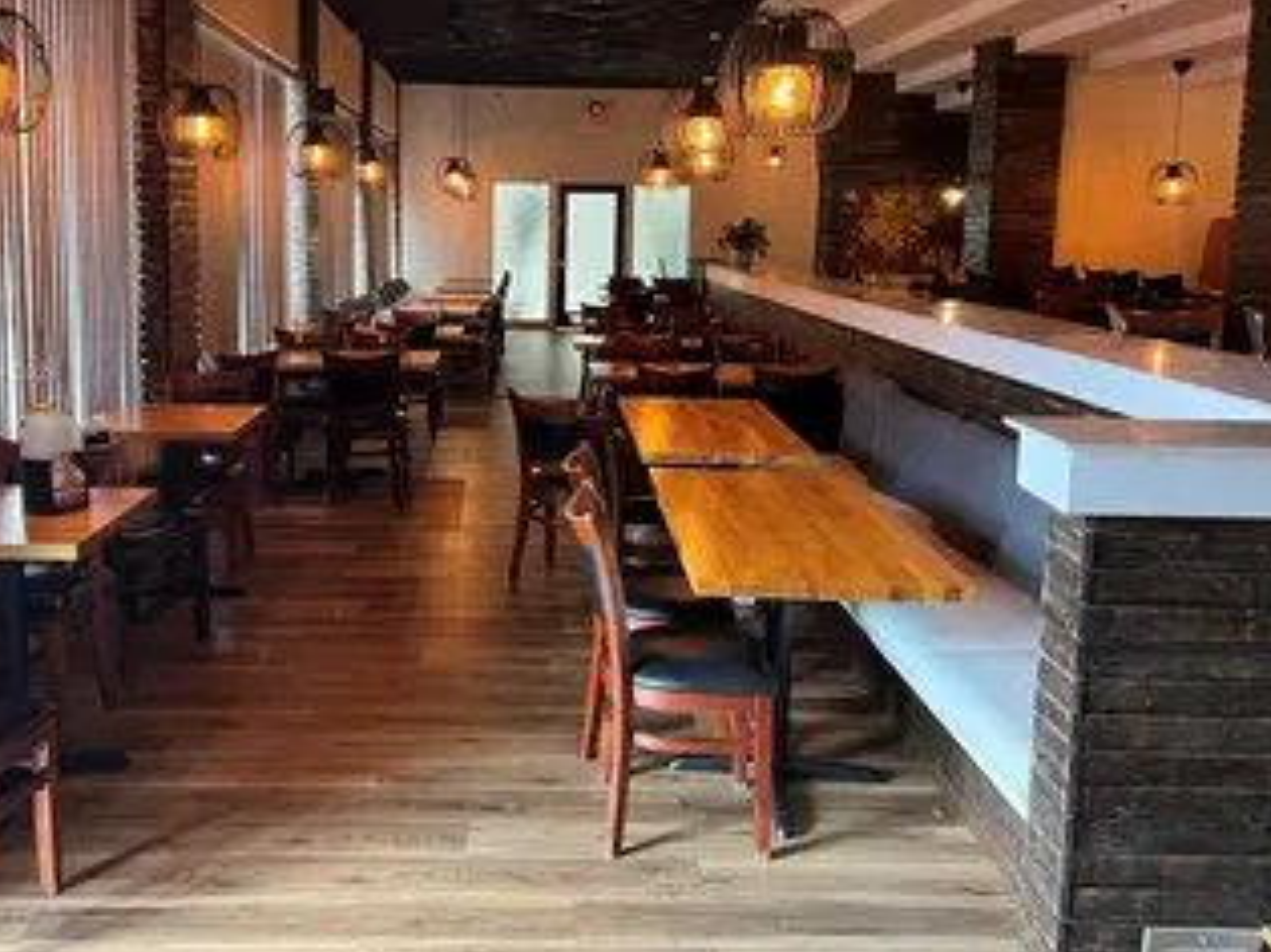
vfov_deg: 42.7
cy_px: 375
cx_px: 545
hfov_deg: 55.2
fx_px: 1211
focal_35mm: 33
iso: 500
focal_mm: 5.7
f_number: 1.5
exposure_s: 1/60
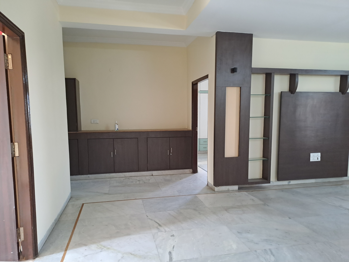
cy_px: 131
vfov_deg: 54.9
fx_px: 252
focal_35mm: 25
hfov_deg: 69.4
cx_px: 174
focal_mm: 4.65
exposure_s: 1/50
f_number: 1.8
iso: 250
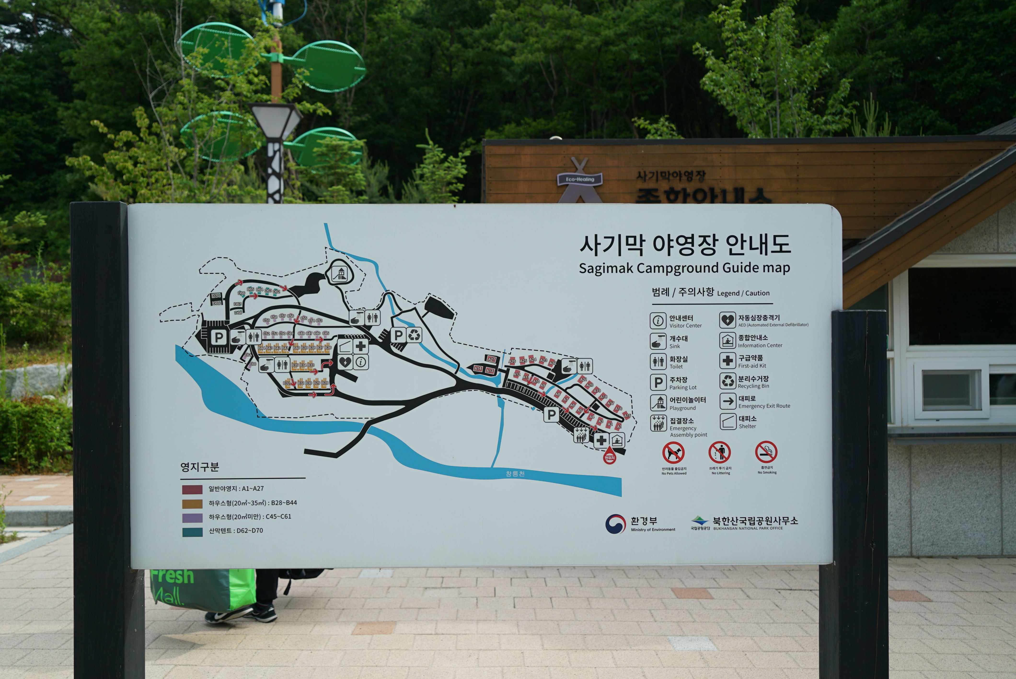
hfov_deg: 61.9
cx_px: 508
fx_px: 847
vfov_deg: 43.7
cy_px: 340
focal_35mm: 30
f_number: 4.5
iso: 200
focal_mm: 30
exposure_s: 1/640
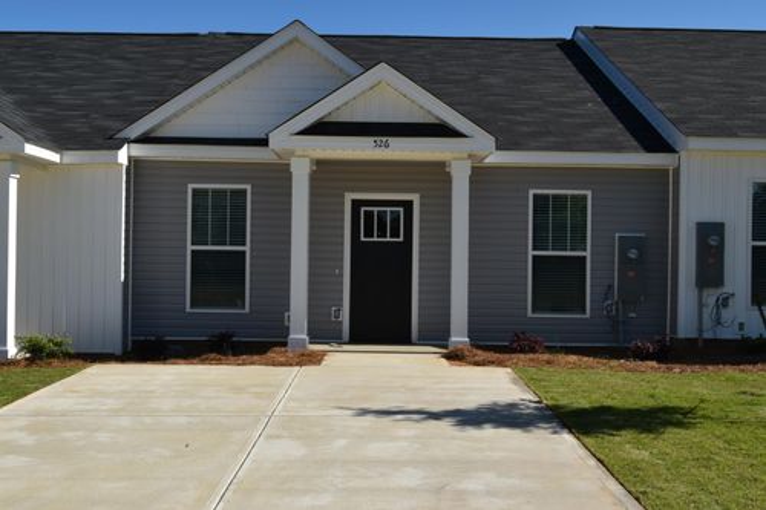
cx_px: 383
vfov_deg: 34.2
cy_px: 255
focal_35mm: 39
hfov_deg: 49.6
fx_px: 830
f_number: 13
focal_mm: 26
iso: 100
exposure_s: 1/200
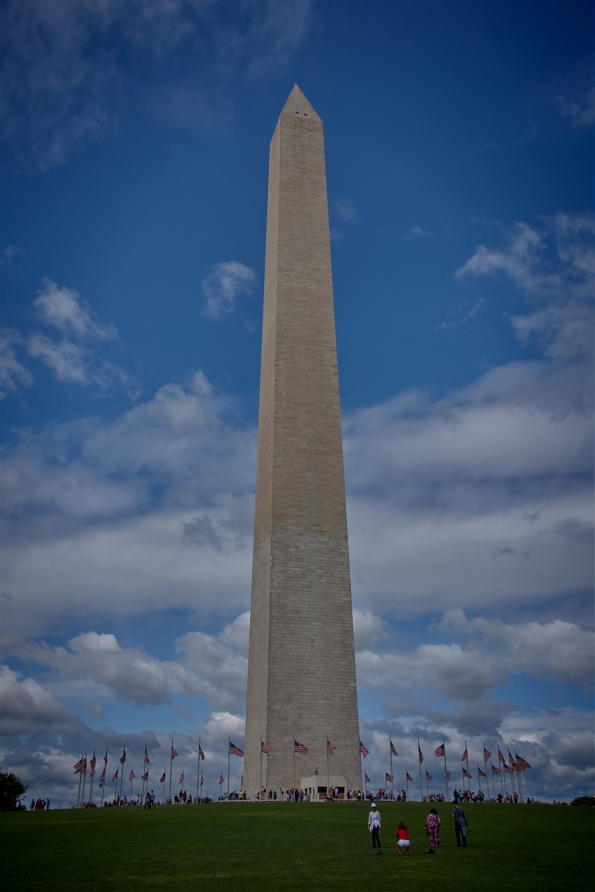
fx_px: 842
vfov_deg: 55.8
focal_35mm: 34
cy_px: 446
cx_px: 298
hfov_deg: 38.9
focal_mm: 34
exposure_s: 1/400
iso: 100
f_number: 10
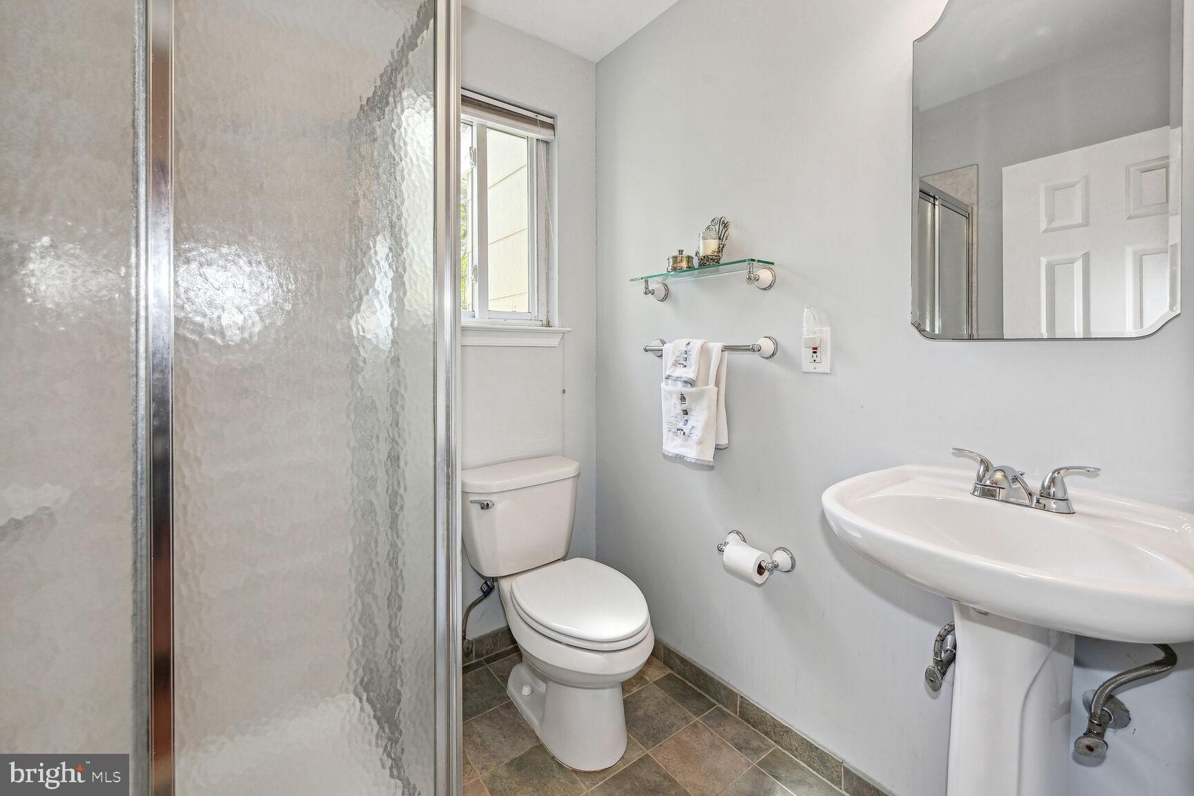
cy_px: 398
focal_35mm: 14
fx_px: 464
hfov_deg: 104.3
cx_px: 597
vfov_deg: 81.2
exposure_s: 1/30
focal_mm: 14
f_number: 8
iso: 200
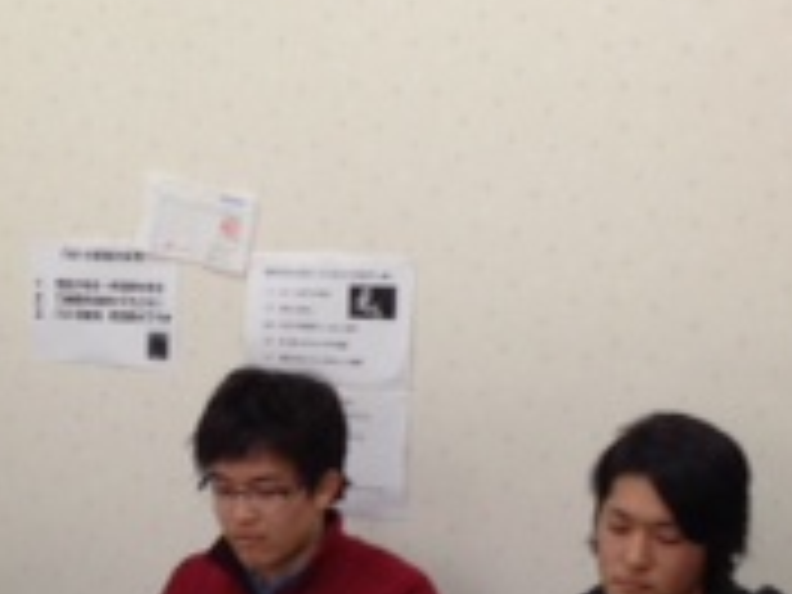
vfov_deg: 12.1
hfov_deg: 16.3
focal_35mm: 120
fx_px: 2746
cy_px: 720
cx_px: 130
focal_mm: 4.13
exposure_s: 1/20
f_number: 2.4
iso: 50
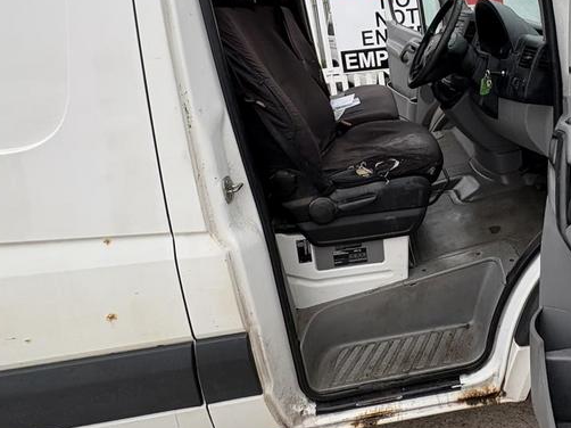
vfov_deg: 51.9
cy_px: 96
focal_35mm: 25
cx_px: 428
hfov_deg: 65.2
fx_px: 412
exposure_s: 1/257
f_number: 2.2
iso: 64
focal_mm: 2.22
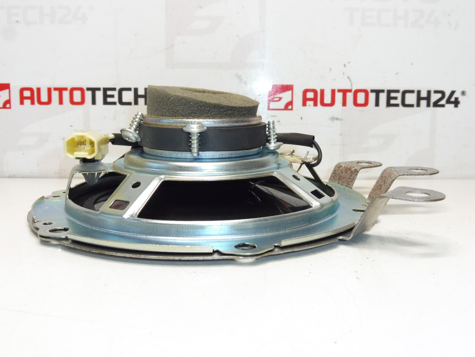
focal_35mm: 39
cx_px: 238
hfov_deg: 47.9
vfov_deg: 36.8
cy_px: 178
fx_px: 535
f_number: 4.5
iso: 200
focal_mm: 6.9
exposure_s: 1/80
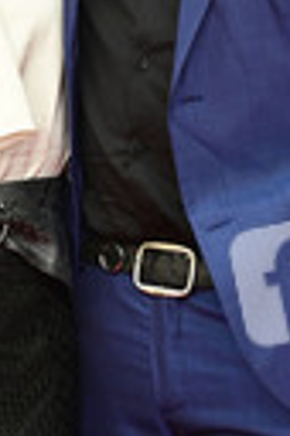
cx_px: 96
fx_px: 1817
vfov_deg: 13.6
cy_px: 95
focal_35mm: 150
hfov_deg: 9.1
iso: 250
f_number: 6.3
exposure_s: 1/200
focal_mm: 48
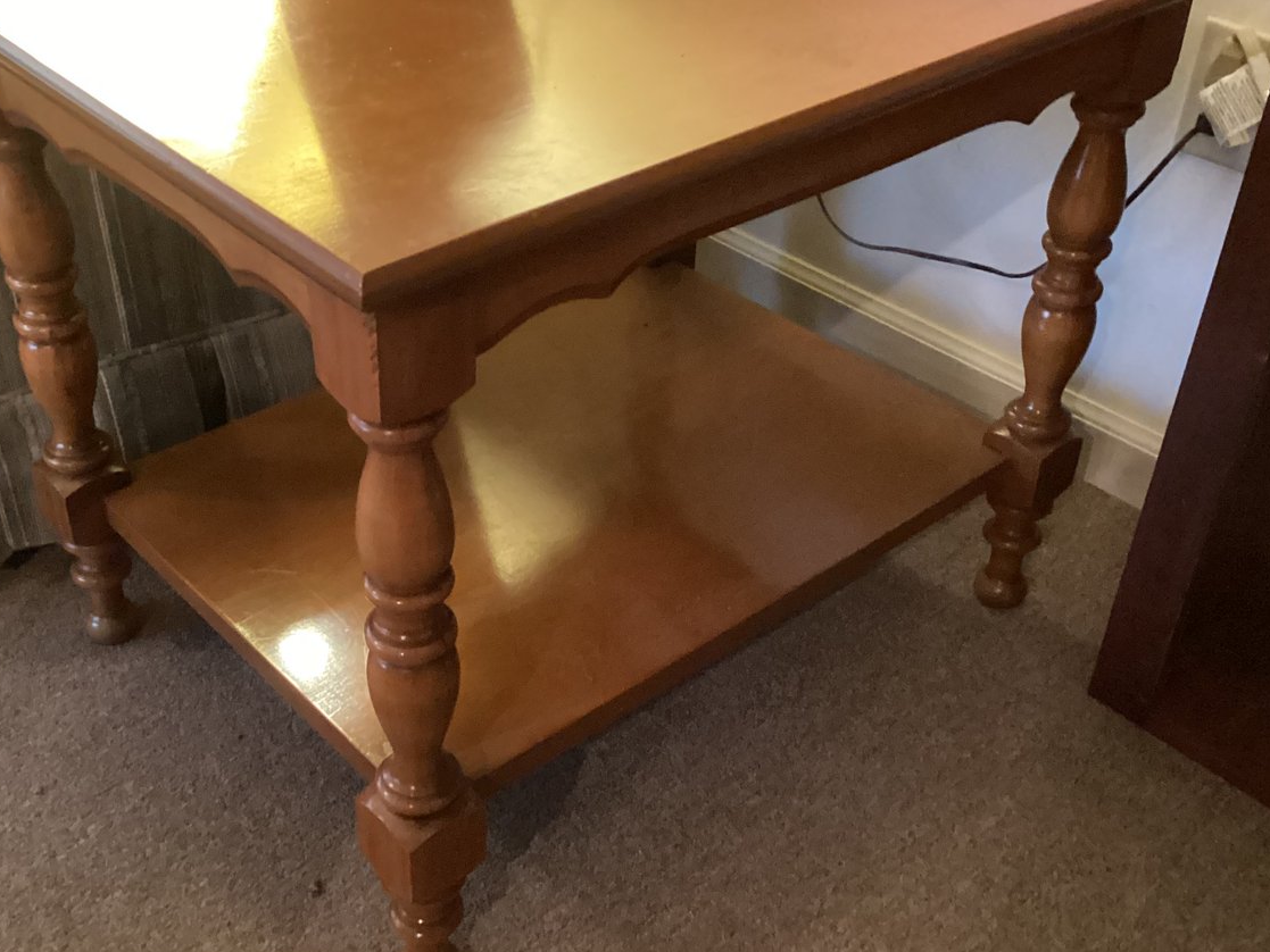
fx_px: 1541
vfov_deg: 34.3
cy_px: 444
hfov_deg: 44.7
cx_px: 552
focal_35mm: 42
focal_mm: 3.3
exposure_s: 1/25
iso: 800
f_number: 2.4
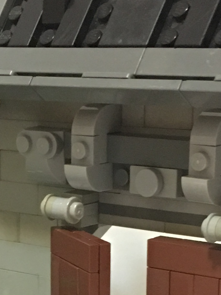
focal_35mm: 129
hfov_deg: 11.3
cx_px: -24
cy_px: 395
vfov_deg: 14.6
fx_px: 1098
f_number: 2.2
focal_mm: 4.15
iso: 160
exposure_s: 1/4
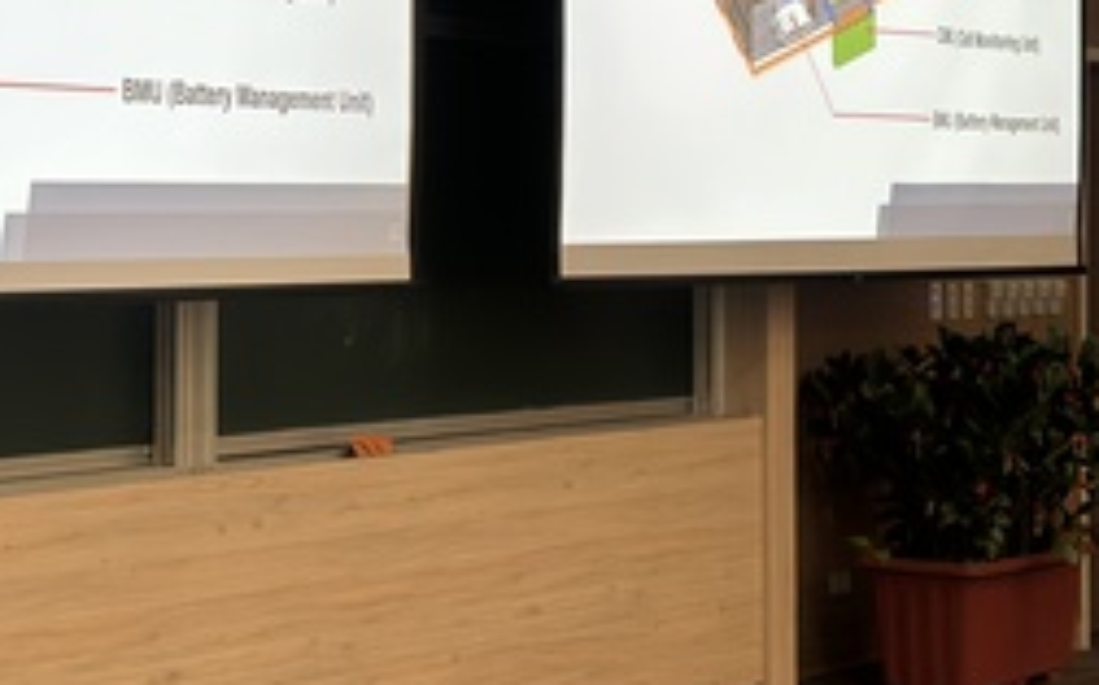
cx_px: 109
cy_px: 155
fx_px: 3022
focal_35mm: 101
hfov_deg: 20.2
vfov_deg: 12.9
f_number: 1.78
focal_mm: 6.86
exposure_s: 1/120
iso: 80
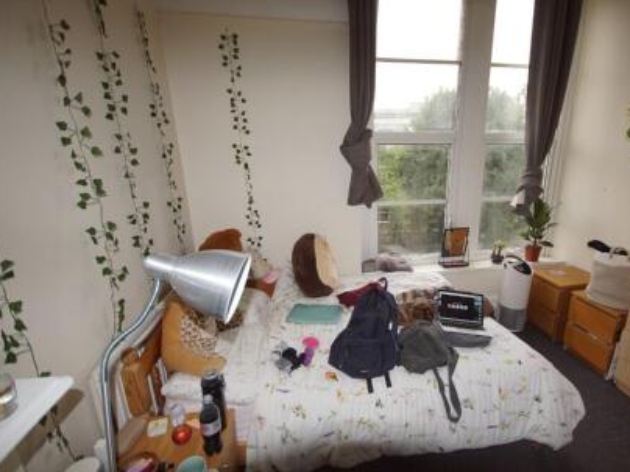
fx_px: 309
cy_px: 245
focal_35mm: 17
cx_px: 363
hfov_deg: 90.3
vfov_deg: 74.7
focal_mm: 10
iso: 400
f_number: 4
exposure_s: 1/160
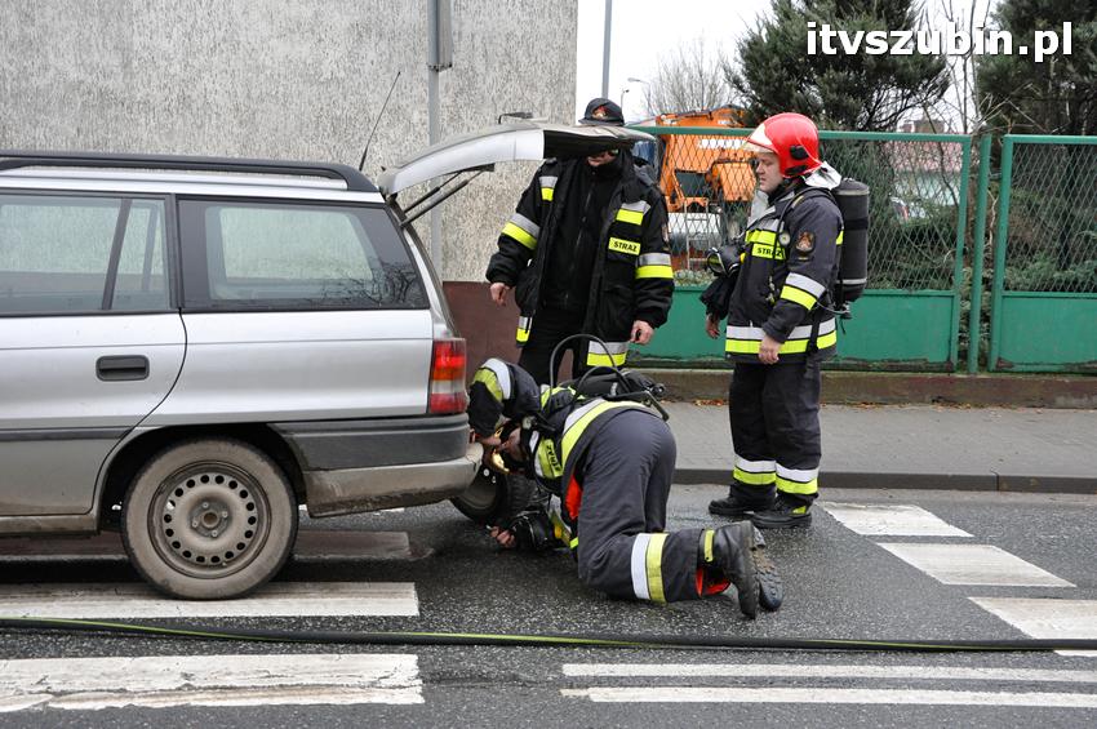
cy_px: 364
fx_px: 1735
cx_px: 548
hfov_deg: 35.1
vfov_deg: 23.7
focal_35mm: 57
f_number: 8
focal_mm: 38
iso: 800
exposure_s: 1/60
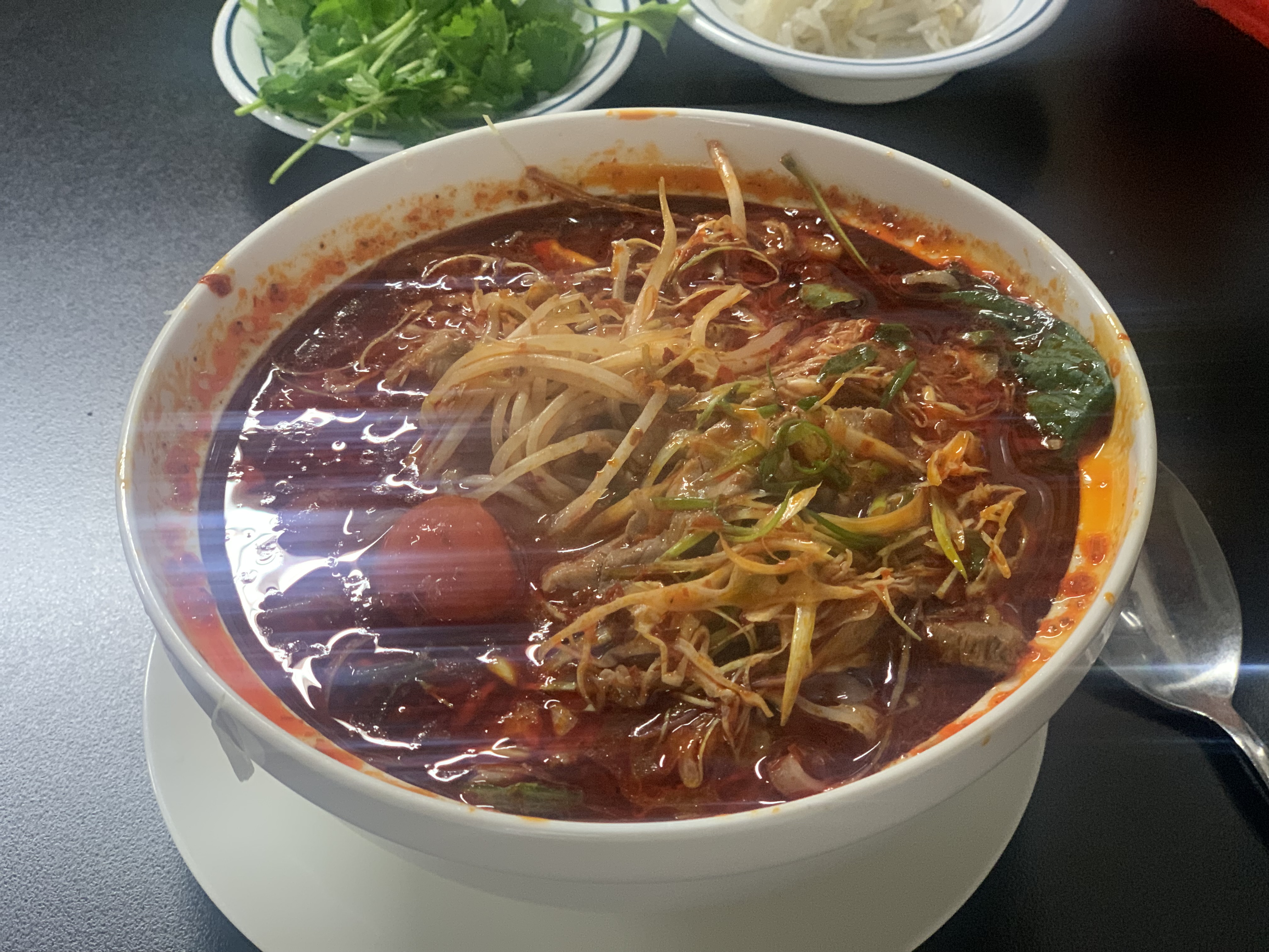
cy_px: 476
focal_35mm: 52
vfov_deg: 28.0
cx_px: 634
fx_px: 1906
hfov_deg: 36.8
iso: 320
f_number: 2.4
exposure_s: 1/40
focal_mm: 6
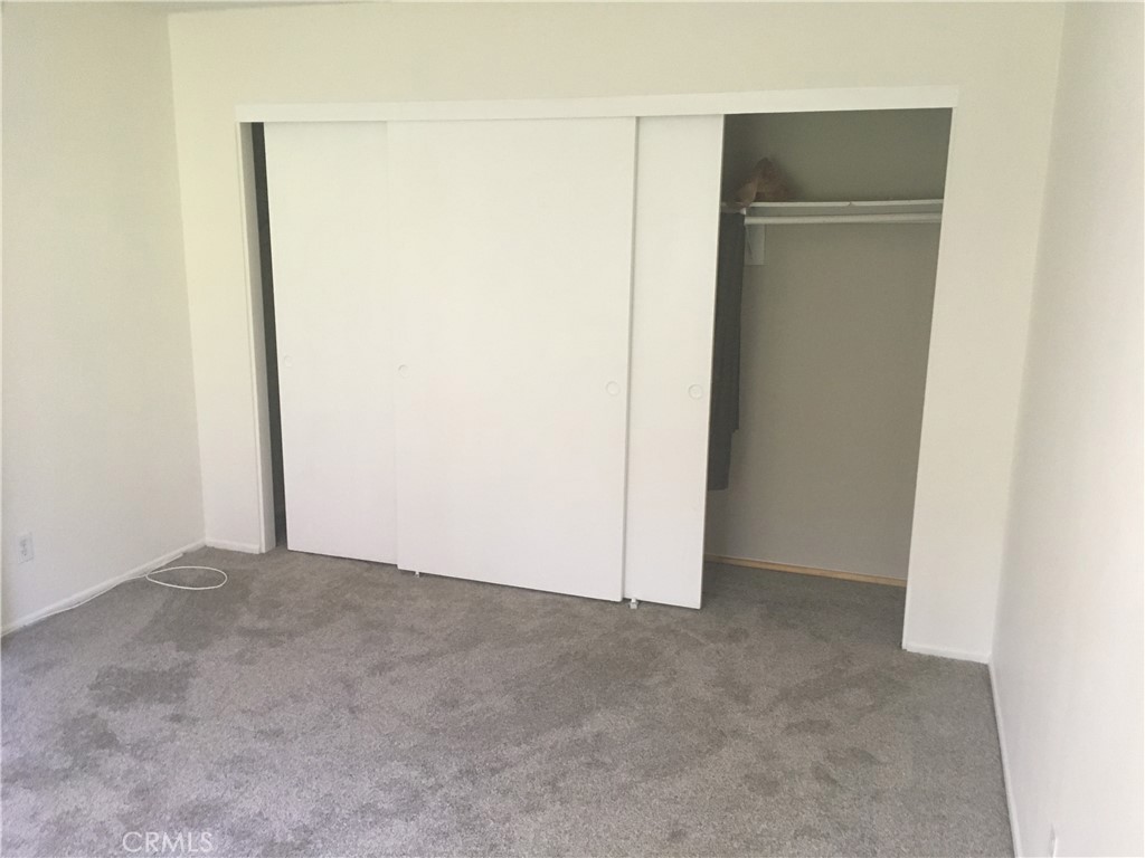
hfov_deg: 61.7
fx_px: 959
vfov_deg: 48.2
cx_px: 572
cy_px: 429
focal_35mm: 29
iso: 200
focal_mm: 4.15
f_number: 2.2
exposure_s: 1/24
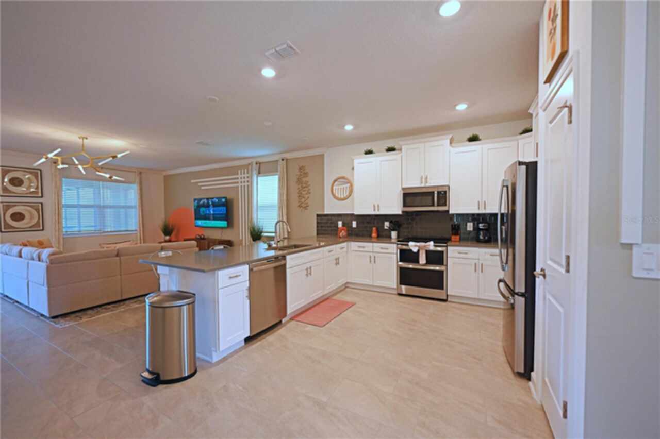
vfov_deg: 81.1
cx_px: 330
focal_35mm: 14
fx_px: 257
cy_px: 220
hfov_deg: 104.3
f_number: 2.8
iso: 500
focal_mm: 14
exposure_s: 1/125
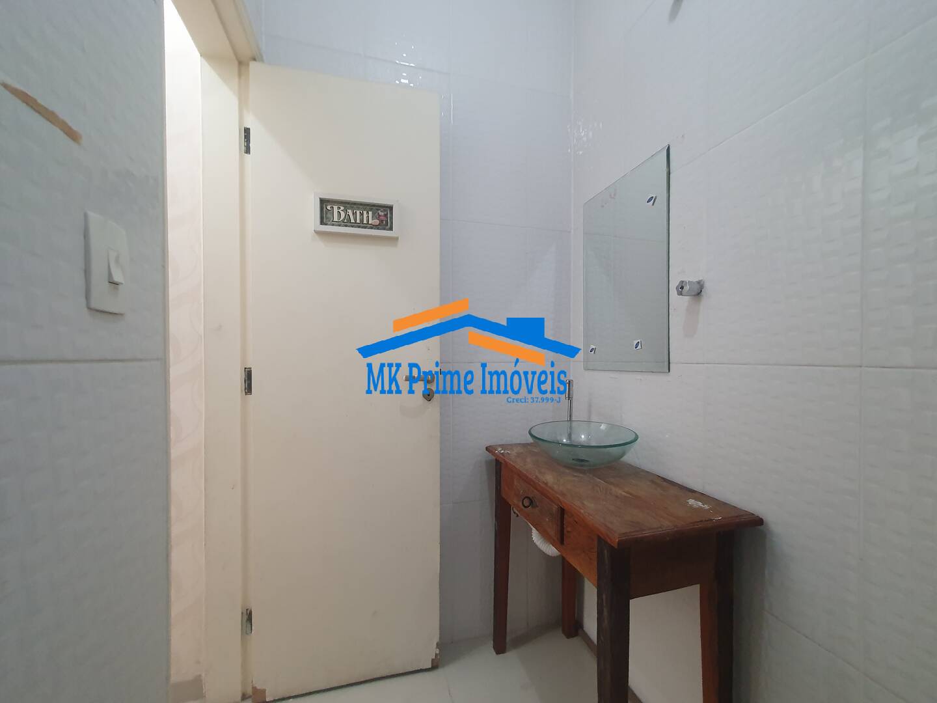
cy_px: 352
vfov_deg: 89.9
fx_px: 352
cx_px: 468
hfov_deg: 106.2
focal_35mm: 13
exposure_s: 1/40
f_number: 2.2
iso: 320
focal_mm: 1.8
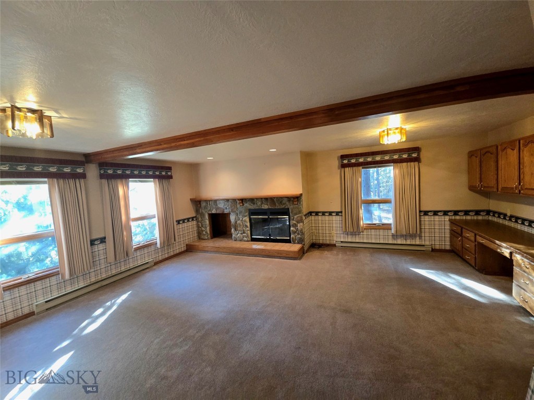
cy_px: 200
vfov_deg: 89.9
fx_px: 201
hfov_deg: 106.2
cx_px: 267
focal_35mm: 13
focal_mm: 2.2
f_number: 2.2
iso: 400
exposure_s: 1/60.2
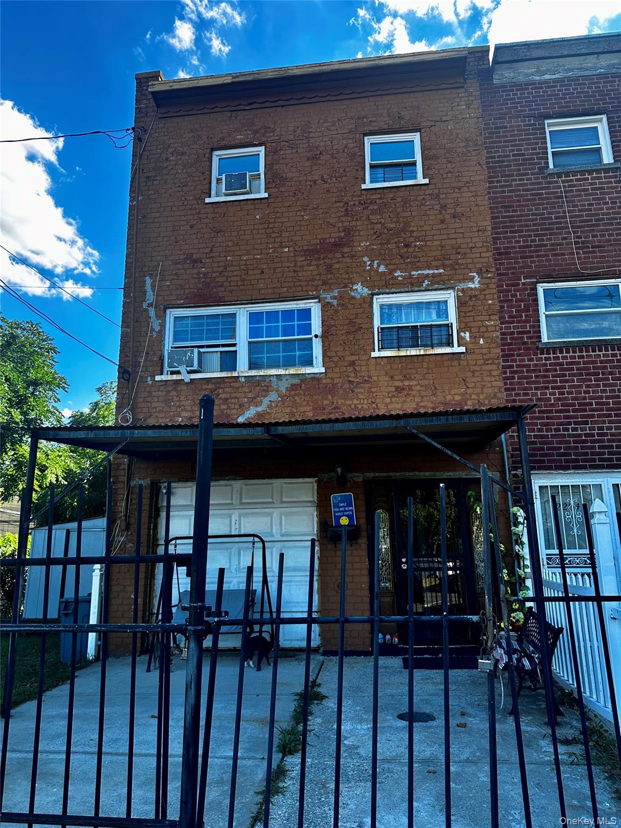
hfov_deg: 56.8
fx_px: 574
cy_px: 414
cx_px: 310
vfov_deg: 71.6
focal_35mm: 24
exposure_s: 1/724
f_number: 1.78
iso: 80
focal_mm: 6.86
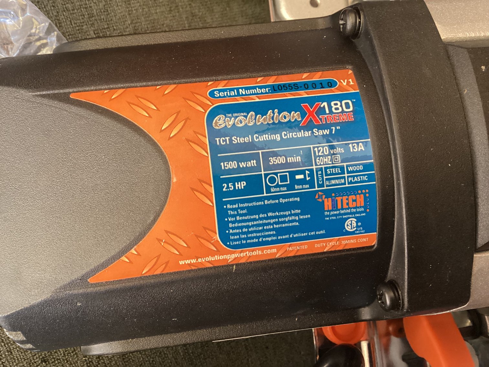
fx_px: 438
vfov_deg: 45.4
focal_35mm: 31
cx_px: 244
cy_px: 184
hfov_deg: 58.3
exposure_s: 1/50
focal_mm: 3.3
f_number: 2.4
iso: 320
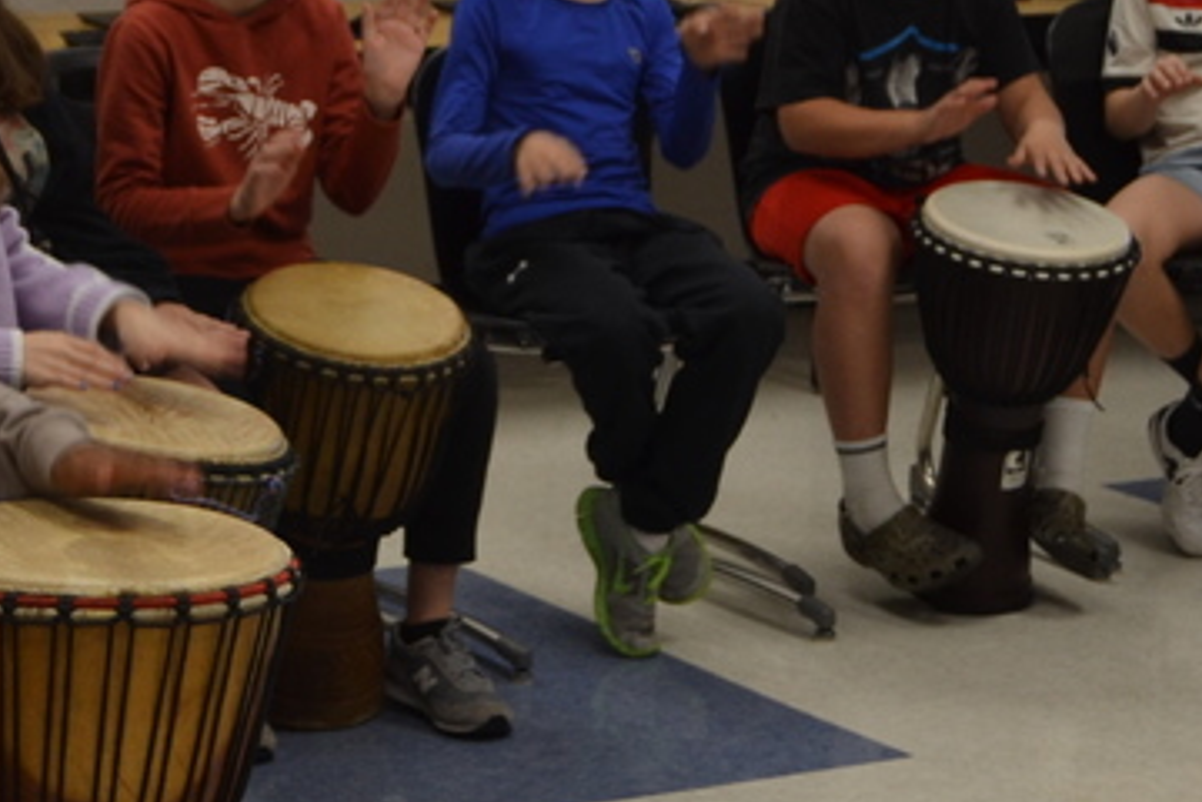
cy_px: 383
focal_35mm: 128
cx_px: 354
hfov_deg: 16.0
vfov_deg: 10.7
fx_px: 4273
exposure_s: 1/100
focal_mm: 30
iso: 400
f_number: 5
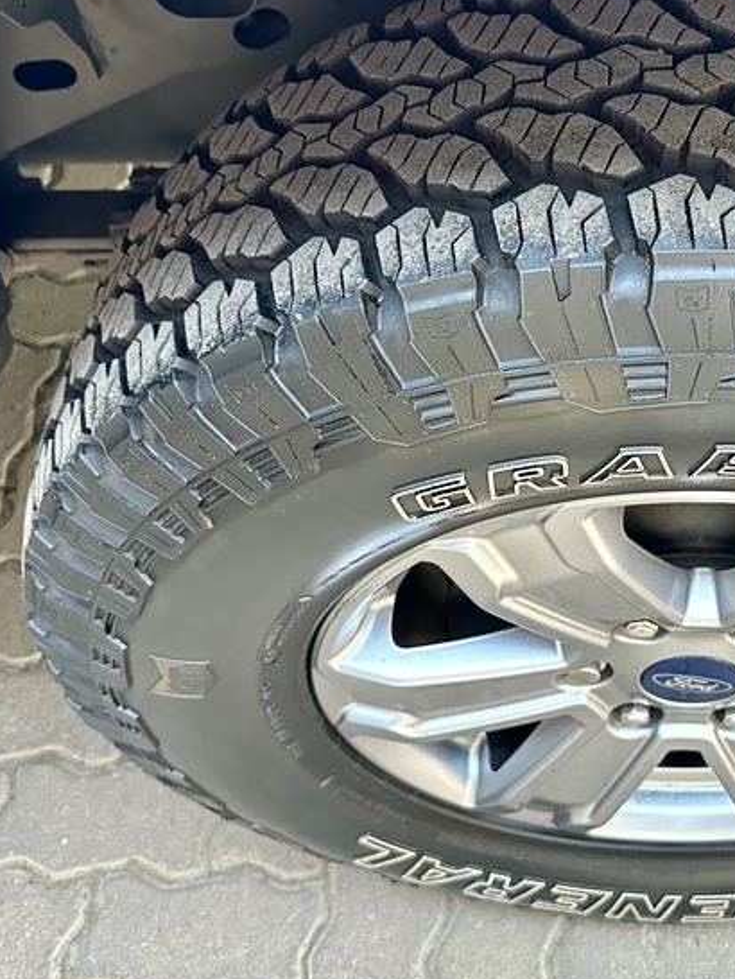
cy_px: 402
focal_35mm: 45
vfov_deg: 41.9
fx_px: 1273
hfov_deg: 30.7
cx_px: 672
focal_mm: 6.86
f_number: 1.78
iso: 640
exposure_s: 1/60
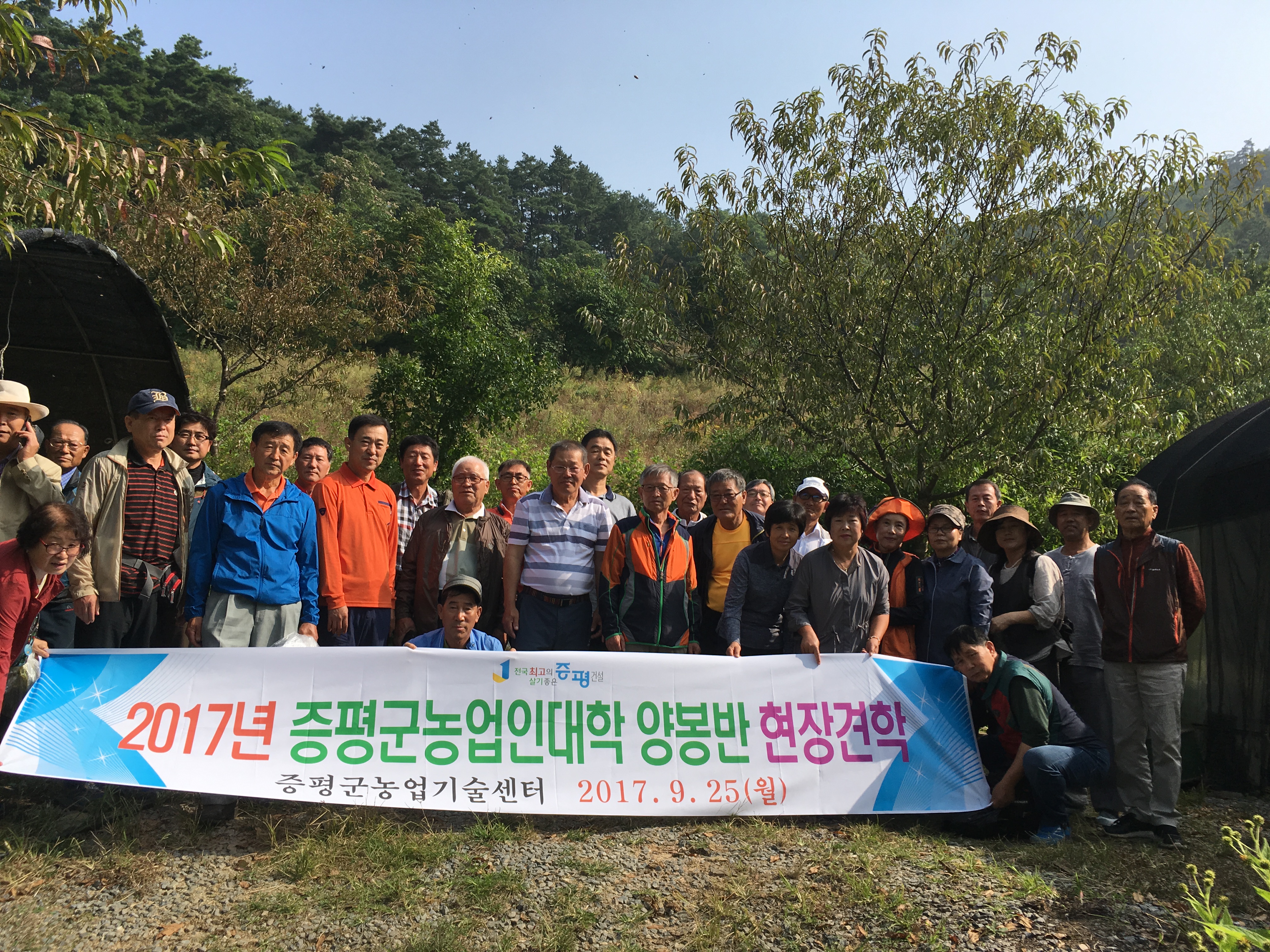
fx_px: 1064
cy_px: 476
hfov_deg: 61.7
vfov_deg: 48.2
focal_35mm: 29
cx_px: 635
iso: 25
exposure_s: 1/1451
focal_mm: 4.15
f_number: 2.2
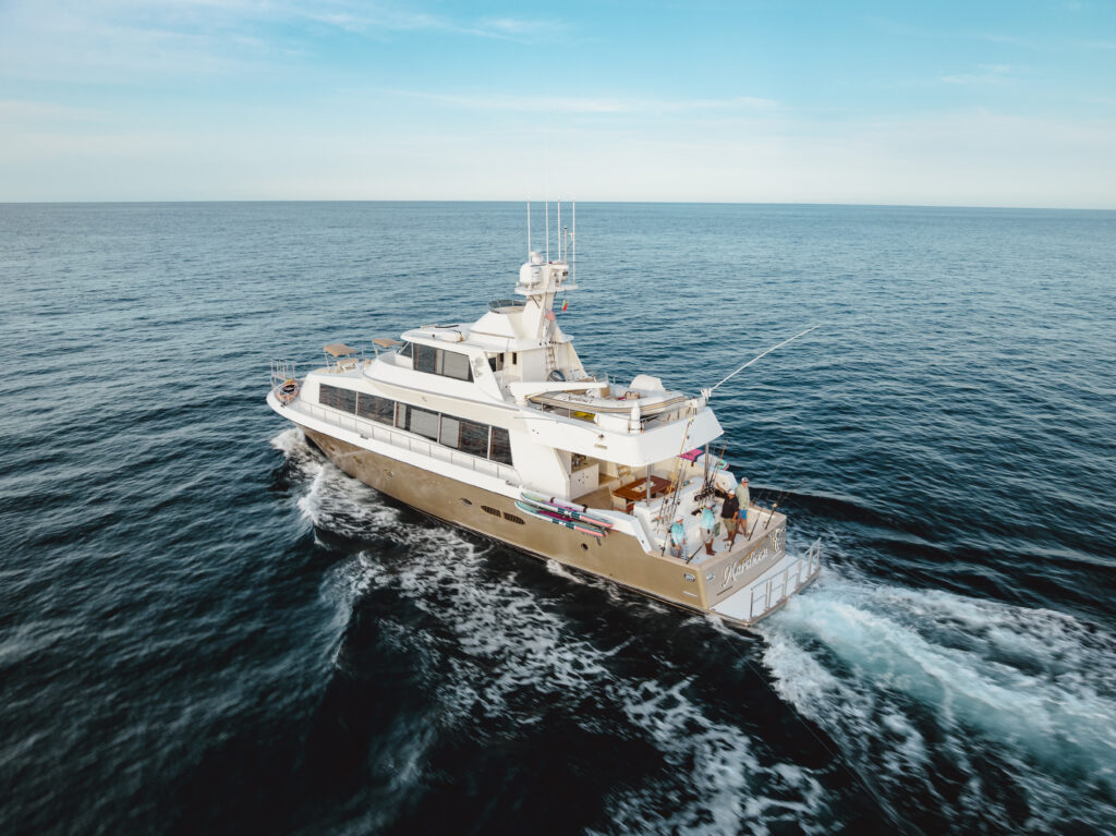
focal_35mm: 24
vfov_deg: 56.8
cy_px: 418
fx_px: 773
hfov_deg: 71.6
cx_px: 558
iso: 100
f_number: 2.8
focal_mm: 12.29
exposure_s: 1/20
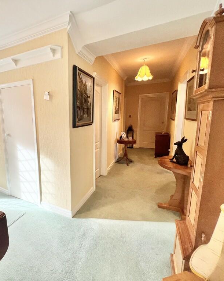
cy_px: 140
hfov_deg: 73.9
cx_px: 69
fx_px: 141
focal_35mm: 17
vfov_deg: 89.6
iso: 80
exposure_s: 1/99
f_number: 1.8
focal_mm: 1.57
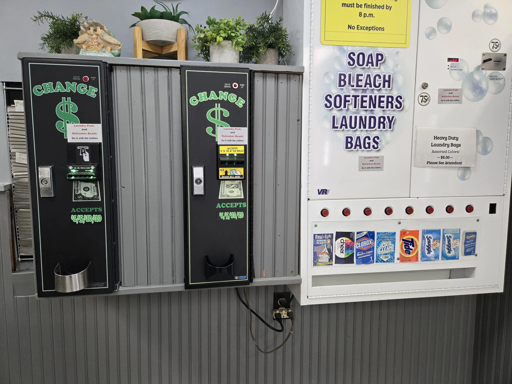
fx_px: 340
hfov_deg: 73.9
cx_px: 256
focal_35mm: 23
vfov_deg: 58.9
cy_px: 192
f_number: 1.8
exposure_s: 1/120
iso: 250
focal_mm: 5.4
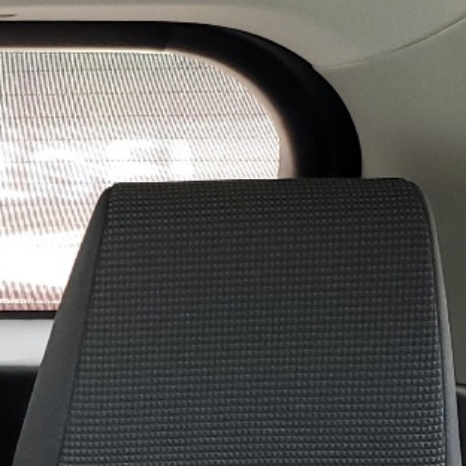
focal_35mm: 118
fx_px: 1797
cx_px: -394
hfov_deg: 13.2
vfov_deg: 14.0
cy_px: 663
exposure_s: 1/60.2
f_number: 1.5
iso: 60
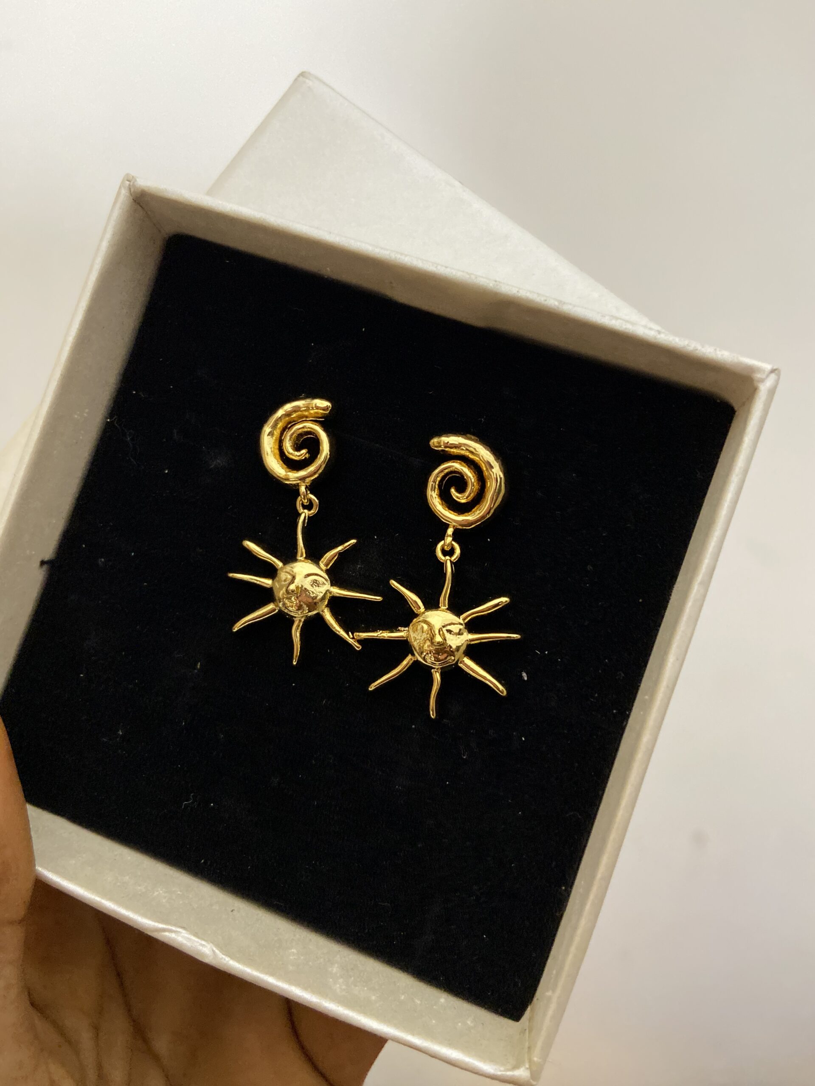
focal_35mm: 26
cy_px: 543
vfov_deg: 67.3
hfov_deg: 53.1
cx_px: 408
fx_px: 816
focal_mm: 4.25
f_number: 1.8
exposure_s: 1/60
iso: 500
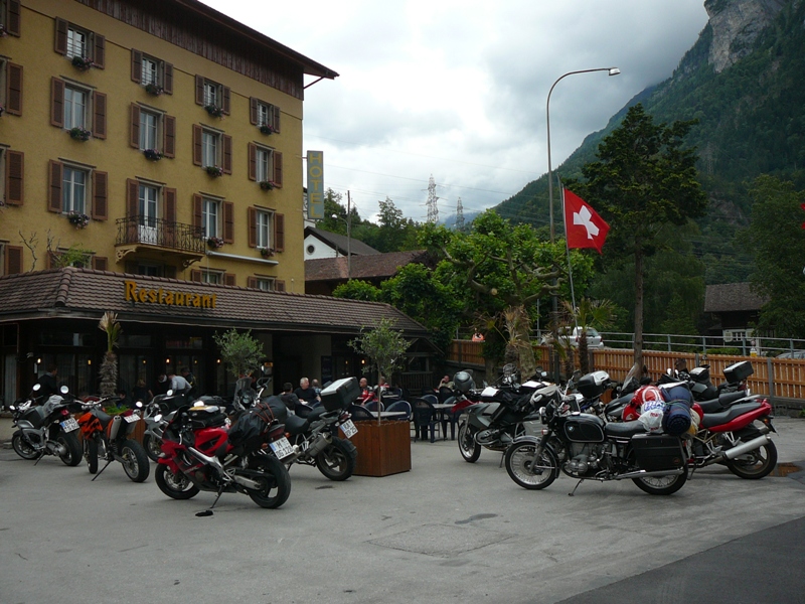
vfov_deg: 40.7
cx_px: 402
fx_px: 814
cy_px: 302
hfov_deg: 52.6
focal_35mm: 35
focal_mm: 5.2
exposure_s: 1/800
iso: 80
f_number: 2.8
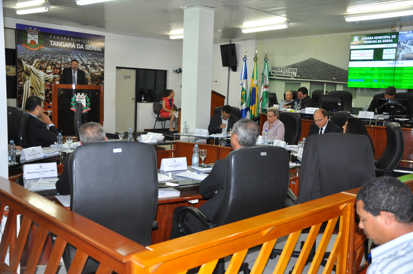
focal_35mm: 38
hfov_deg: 51.3
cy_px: 137
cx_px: 206
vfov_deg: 35.4
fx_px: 430
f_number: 4
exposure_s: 1/60
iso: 800
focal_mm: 25
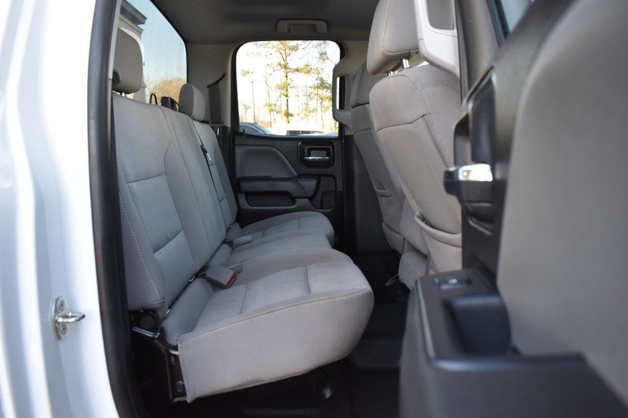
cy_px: 209
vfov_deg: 47.9
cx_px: 314
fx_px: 471
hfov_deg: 67.4
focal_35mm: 27
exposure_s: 1/200
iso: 800
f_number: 5
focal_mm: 18
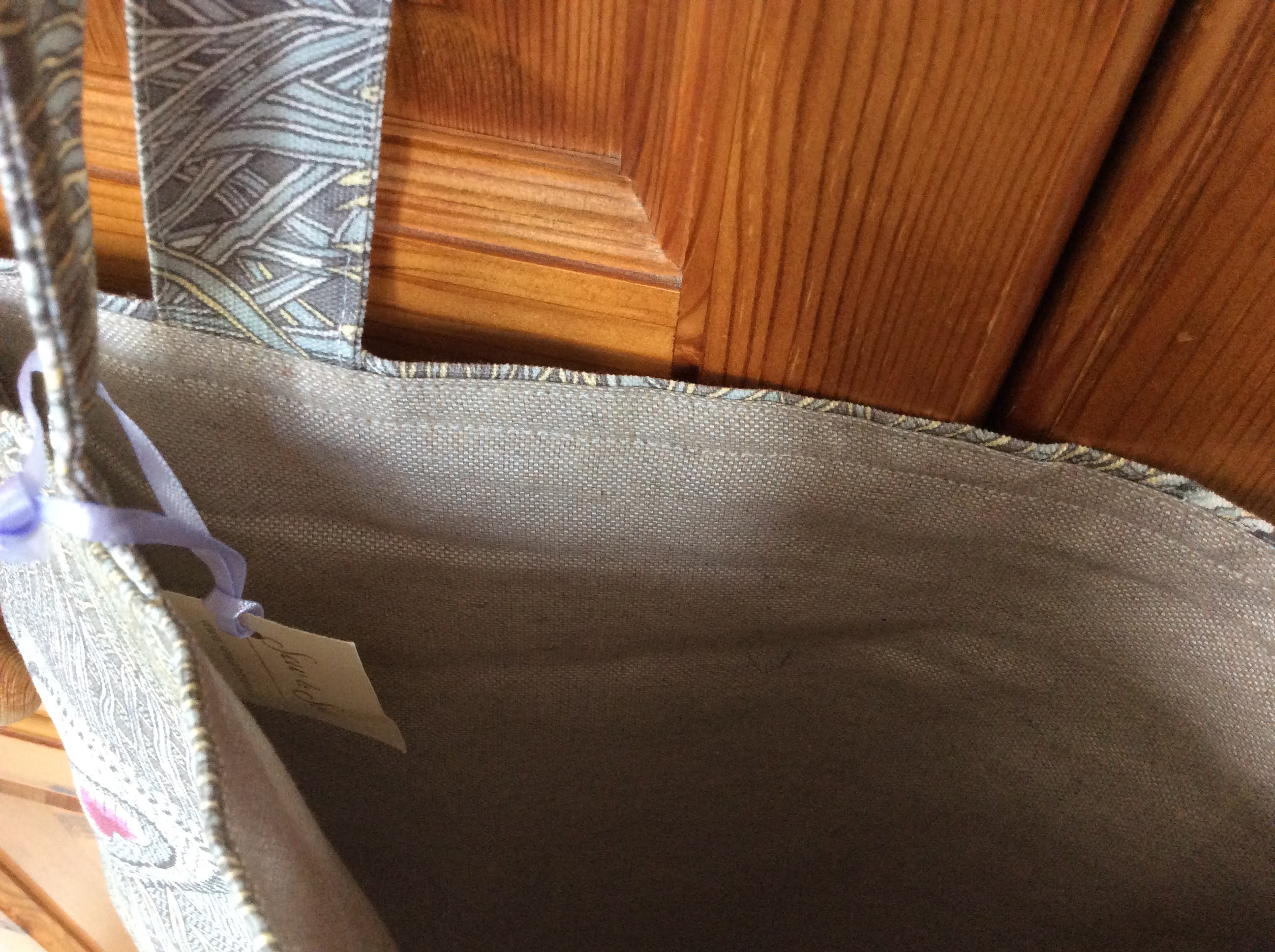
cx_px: 638
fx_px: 1177
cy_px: 476
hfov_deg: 56.9
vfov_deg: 44.1
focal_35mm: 32
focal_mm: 3.3
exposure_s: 1/25
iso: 200
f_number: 2.4
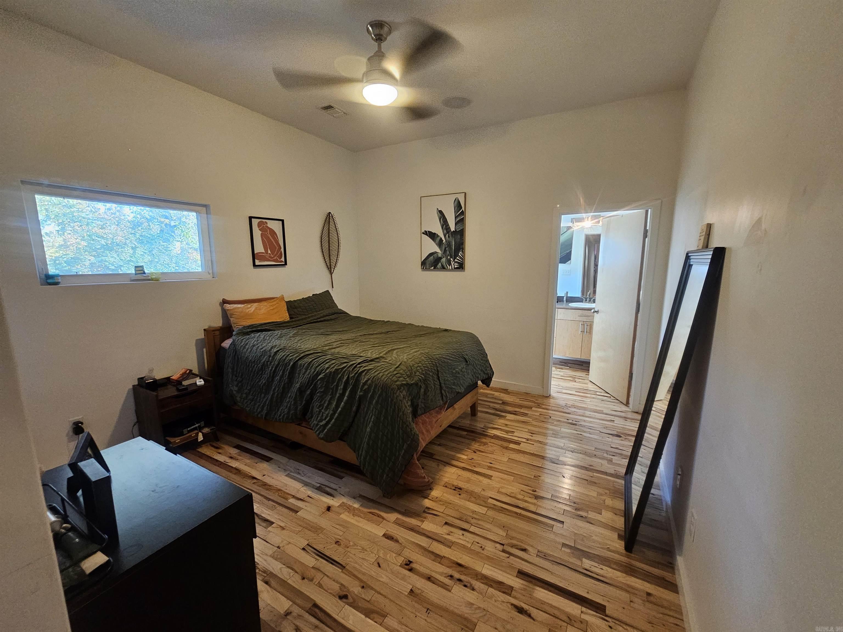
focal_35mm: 13
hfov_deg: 106.2
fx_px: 317
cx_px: 422
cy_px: 316
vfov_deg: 89.9
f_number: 2.2
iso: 400
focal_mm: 2.2
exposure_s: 1/30
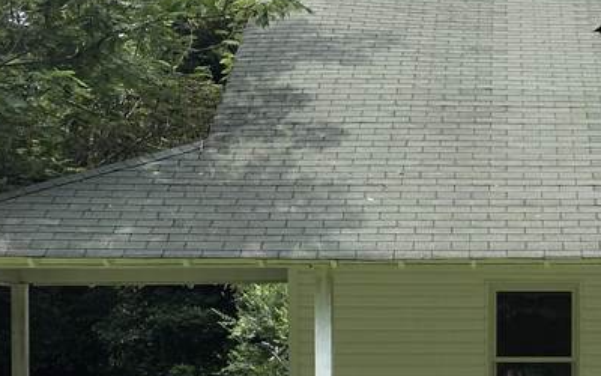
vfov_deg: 13.5
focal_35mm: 95
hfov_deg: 21.2
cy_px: 390
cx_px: 580
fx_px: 1556
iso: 20
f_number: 1.8
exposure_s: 1/517
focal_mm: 3.99
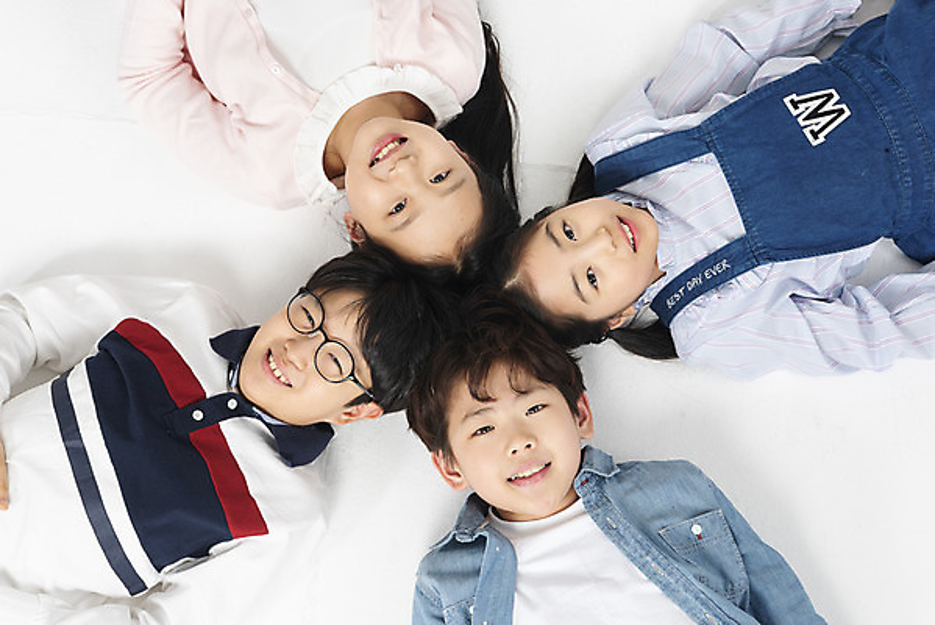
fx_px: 1819
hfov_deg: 28.8
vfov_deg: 19.5
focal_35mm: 70
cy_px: 312
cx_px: 468
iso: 100
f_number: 16
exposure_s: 1/125
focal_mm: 70
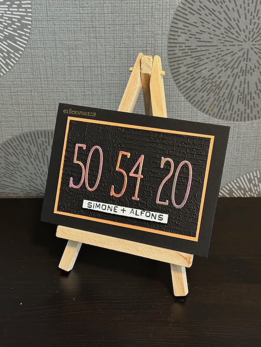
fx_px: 483
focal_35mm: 48
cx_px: 130
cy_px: 174
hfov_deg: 30.3
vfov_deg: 39.7
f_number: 1.78
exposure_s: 1/40
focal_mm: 6.86
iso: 400
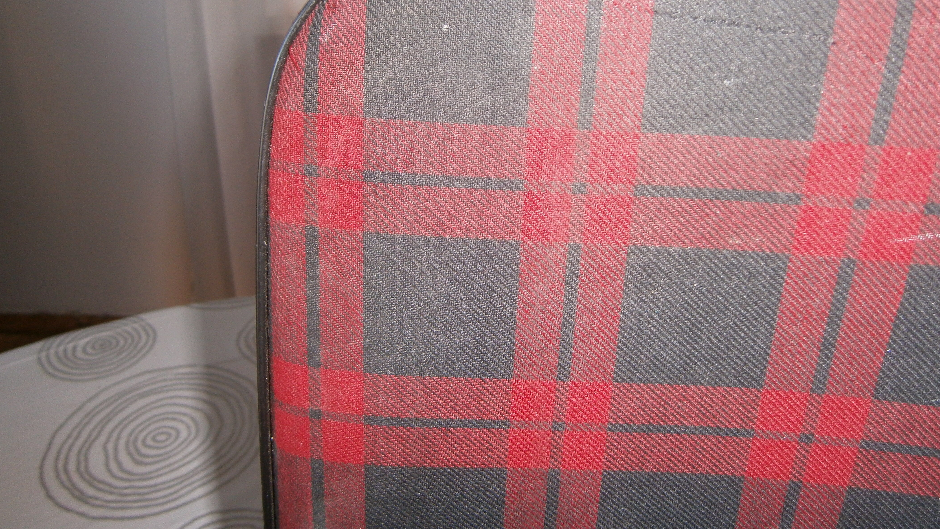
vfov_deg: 39.7
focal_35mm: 29
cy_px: 172
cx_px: 469
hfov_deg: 66.1
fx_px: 723
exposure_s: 1/30
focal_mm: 4.7
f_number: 2.8
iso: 125
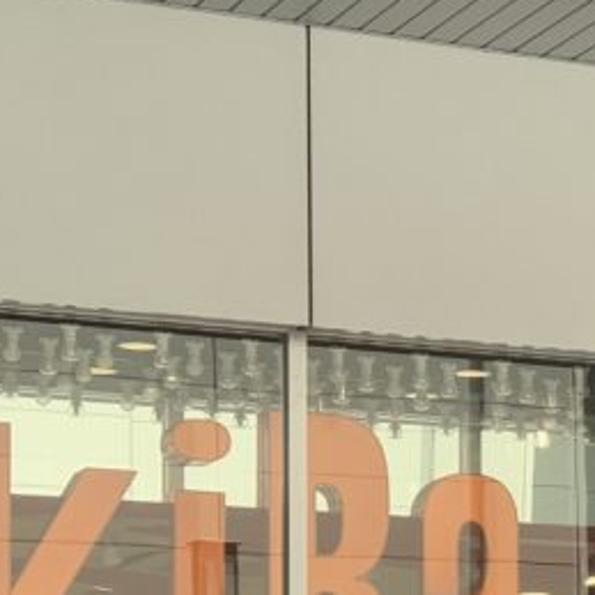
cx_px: 1105
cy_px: 669
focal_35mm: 168
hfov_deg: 9.8
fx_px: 3267
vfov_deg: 10.3
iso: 64
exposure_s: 1/1043
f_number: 1.78
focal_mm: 6.76
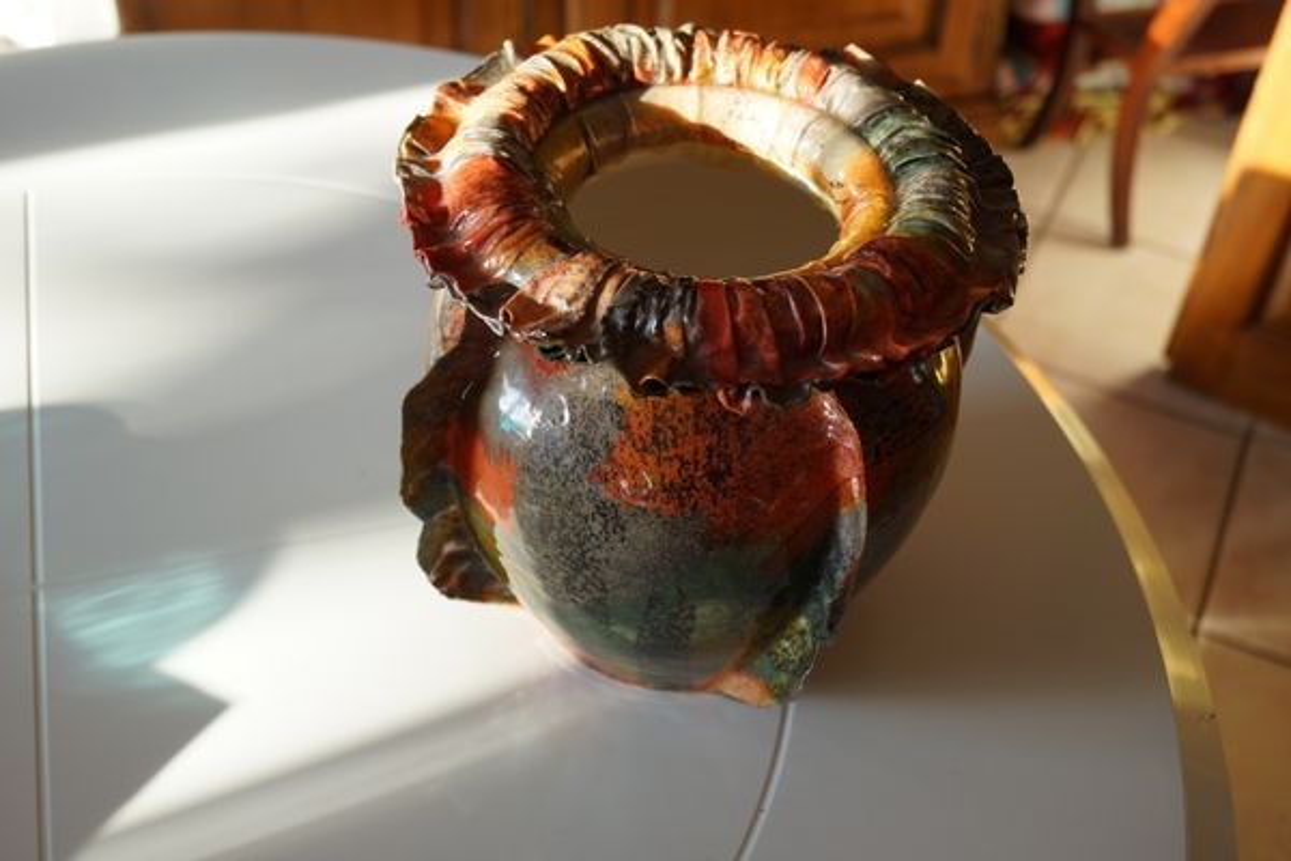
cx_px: 646
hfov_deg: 49.6
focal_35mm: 39
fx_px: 1398
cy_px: 430
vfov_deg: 34.2
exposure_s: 1/80
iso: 100
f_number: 4.5
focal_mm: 26
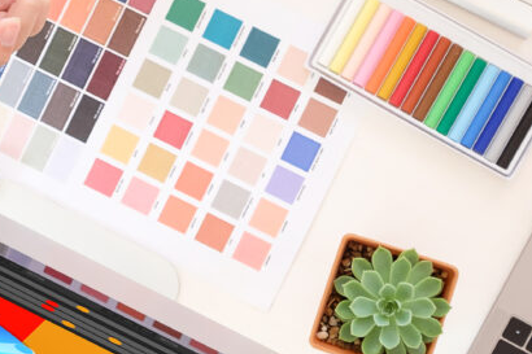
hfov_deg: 25.3
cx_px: 230
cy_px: 176
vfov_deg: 17.0
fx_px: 1182
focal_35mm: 80
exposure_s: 1/20
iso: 640
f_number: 8
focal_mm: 21.4
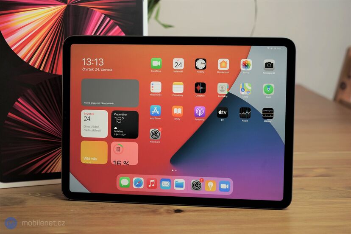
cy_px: 117
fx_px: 663
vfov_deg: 20.0
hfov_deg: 29.7
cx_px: 176
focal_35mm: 68
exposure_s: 1/160
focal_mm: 68
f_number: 7.1
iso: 640
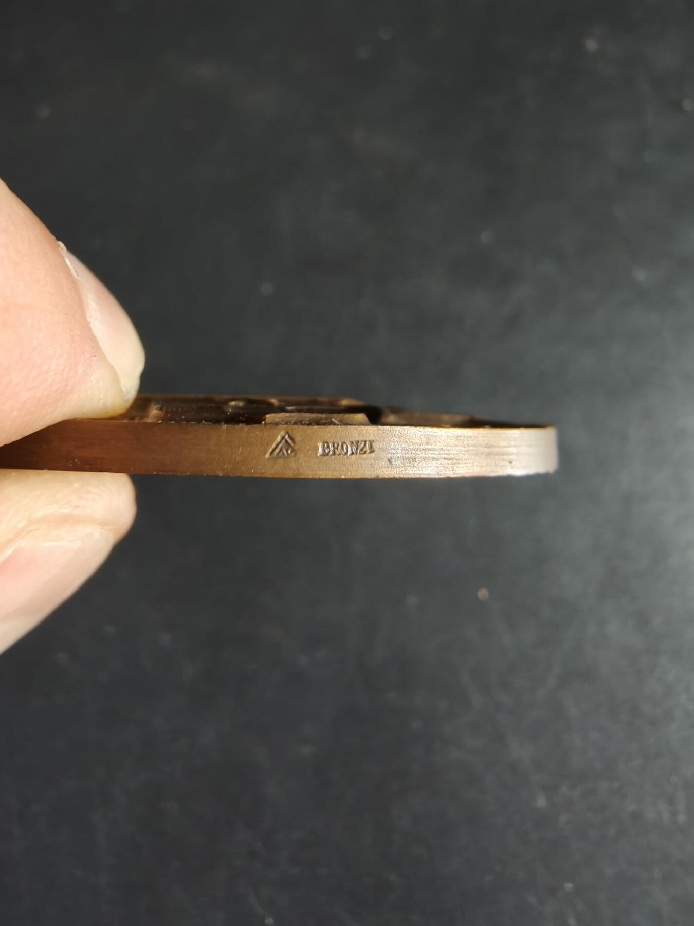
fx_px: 615
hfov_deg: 58.9
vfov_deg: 73.9
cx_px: 347
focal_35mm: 23
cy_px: 463
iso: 500
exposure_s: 1/44.6
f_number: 2
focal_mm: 2.32
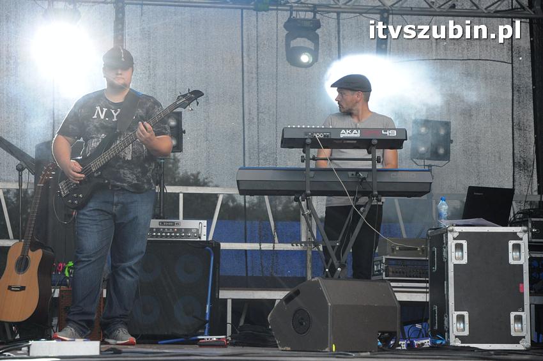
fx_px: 1582
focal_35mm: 105
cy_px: 180
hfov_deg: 19.5
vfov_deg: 13.0
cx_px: 272
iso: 1250
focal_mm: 70
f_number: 5
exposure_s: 1/400
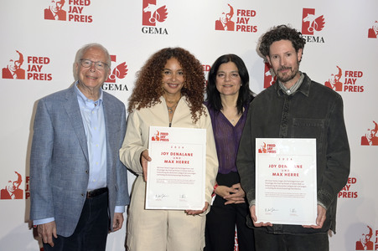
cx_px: 189
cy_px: 126
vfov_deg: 35.0
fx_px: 399
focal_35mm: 38
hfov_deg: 50.7
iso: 640
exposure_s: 1/250
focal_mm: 38
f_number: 5.6
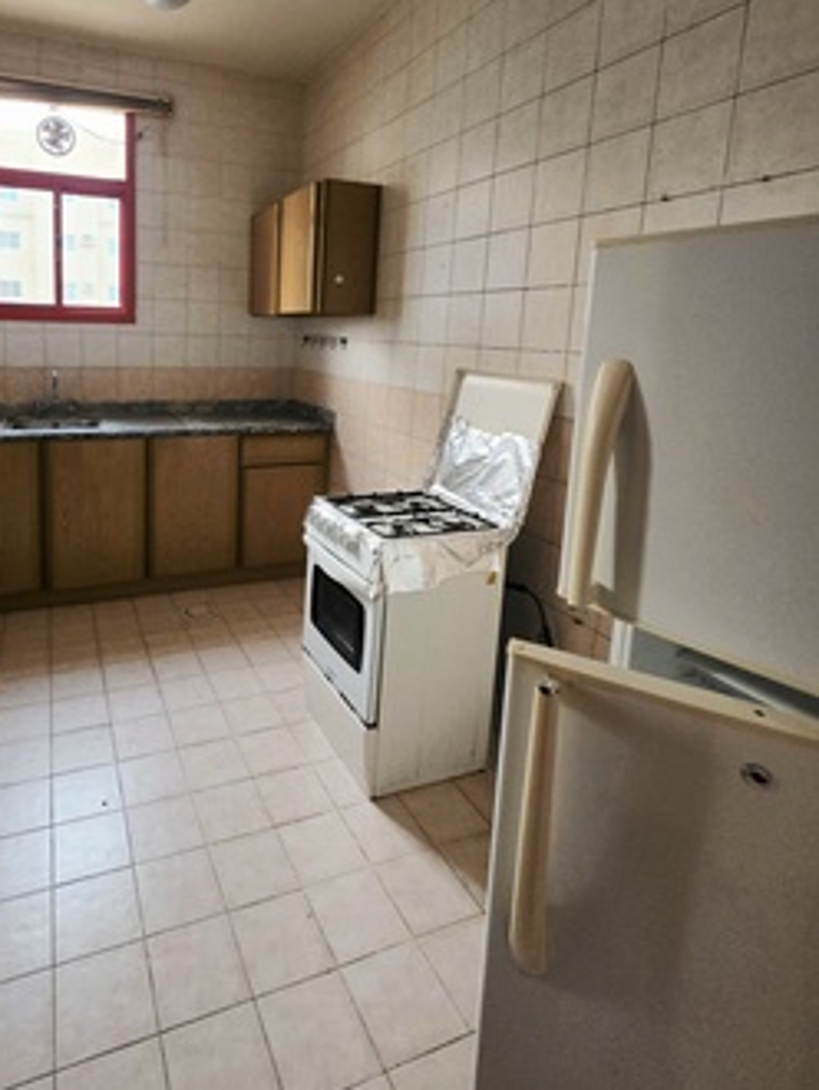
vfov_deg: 86.0
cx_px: 256
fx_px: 567
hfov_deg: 69.1
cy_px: 408
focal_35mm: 18
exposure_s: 1/50.3
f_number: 1.9
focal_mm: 2.2
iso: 1000
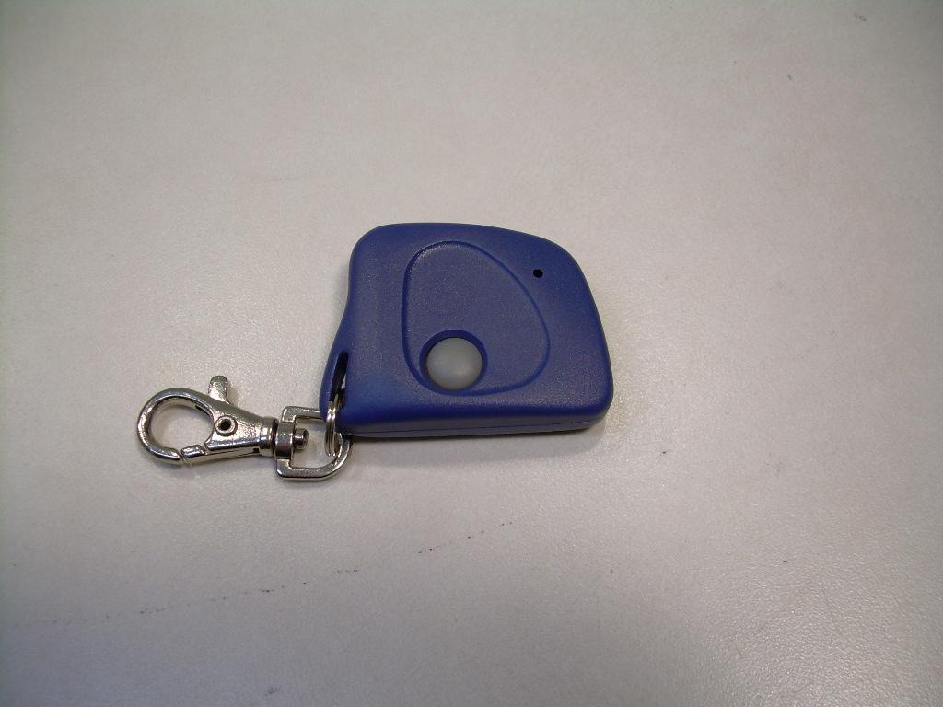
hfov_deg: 49.0
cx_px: 472
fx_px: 1035
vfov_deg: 37.7
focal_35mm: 38
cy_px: 354
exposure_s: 1/46.2
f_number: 2.8
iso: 50
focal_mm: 6.3
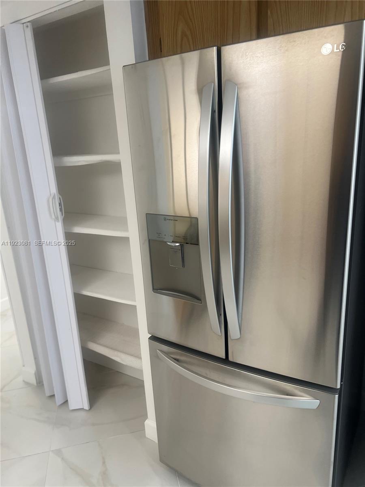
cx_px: 182
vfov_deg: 67.3
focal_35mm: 26
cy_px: 244
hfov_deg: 53.1
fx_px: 366
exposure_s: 1/60
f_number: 1.5
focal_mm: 5.7
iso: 80
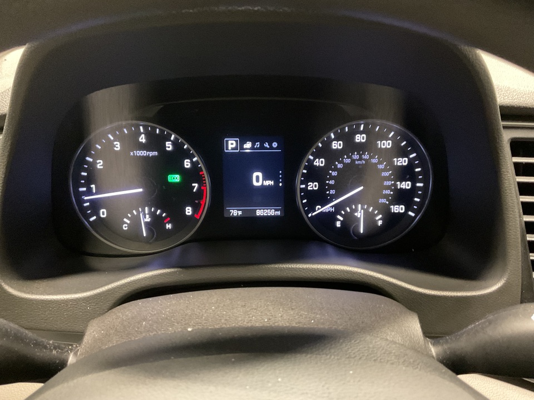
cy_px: 200
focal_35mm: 29
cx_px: 267
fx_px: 447
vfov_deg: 48.2
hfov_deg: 61.7
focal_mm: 3
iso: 500
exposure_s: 1/24
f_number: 1.8
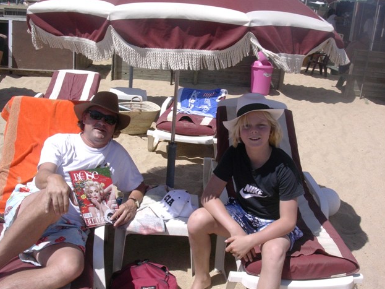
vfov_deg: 37.7
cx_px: 194
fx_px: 423
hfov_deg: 49.0
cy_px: 147
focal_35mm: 38
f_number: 5.4
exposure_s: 1/483
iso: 70
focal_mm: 5.6
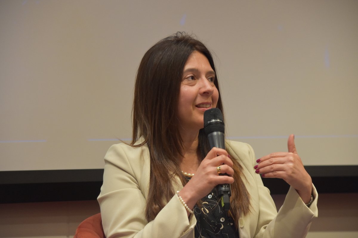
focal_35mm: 147
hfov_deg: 14.0
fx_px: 1462
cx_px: 179
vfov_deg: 9.3
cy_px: 119
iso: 2000
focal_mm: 98
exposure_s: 1/60
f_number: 4.5
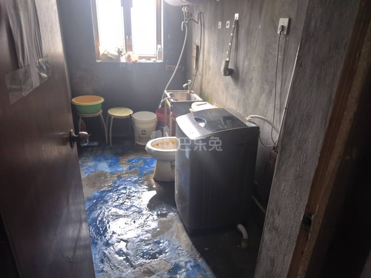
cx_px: 186
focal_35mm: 24
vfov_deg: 56.8
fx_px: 257
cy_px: 139
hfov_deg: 71.6
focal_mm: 6.98
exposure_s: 1/100
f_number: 1.4
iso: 500
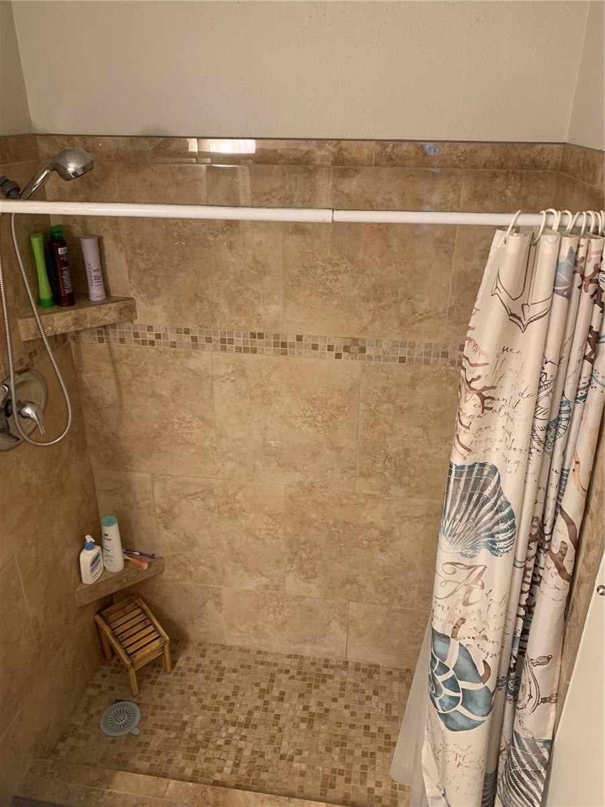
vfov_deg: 67.3
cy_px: 404
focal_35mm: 26
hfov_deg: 53.1
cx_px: 302
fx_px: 606
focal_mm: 4.25
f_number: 1.8
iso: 200
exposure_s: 1/60
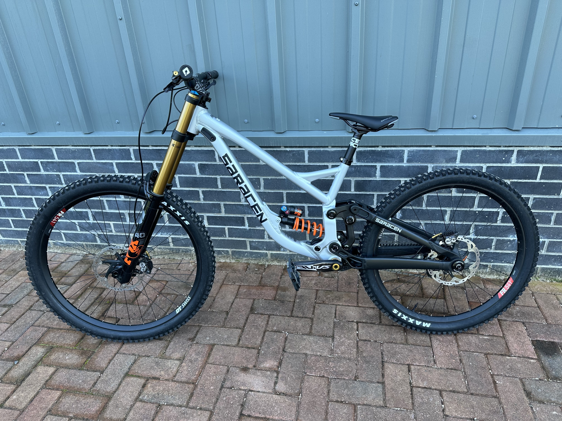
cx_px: 281
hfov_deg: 71.6
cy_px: 210
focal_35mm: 24
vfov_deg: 56.8
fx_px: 390
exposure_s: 1/125
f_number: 1.78
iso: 50
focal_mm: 6.86
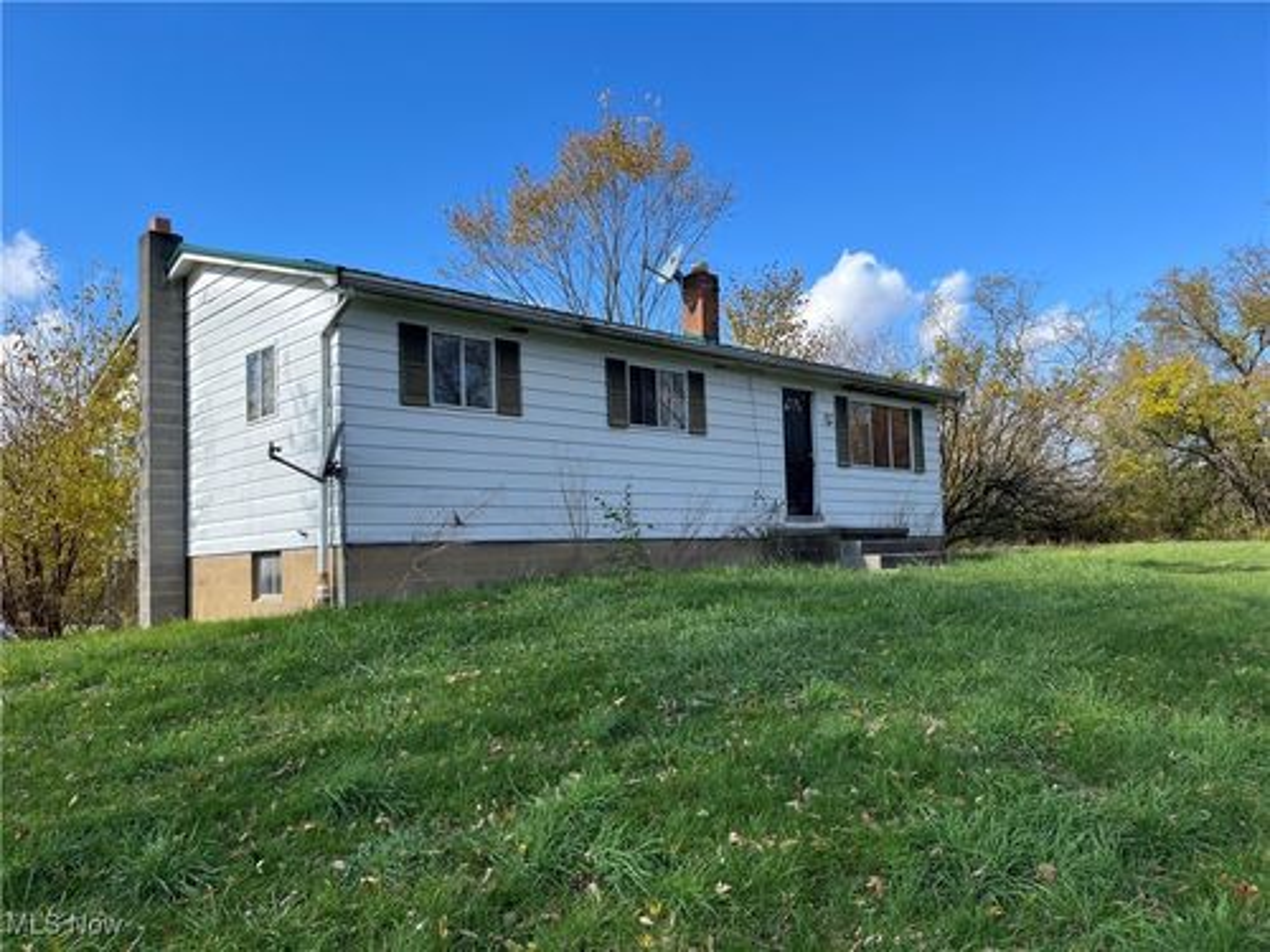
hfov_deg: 67.3
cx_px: 635
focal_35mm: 26
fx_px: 954
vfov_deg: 53.1
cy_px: 476
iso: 50
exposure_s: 1/1802
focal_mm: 5.1
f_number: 1.6
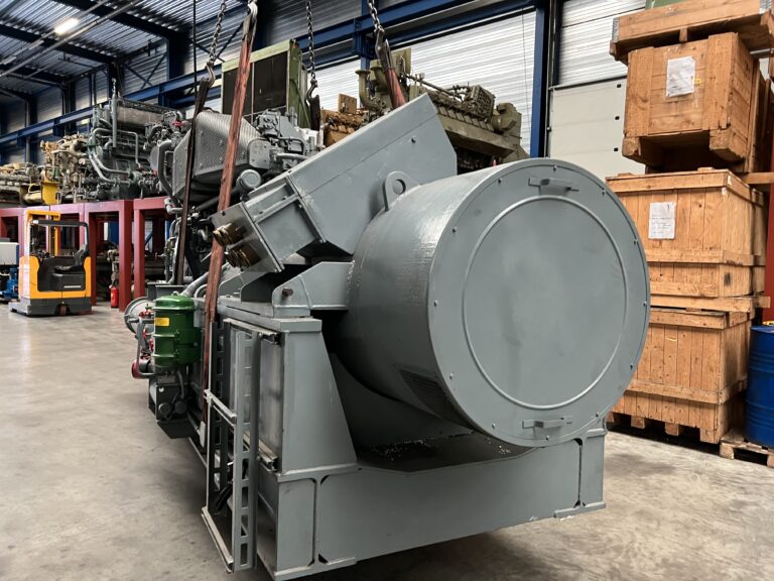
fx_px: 581
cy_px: 290
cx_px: 387
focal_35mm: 26
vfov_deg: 53.1
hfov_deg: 67.3
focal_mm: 5.7
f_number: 1.5
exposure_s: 1/50
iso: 320
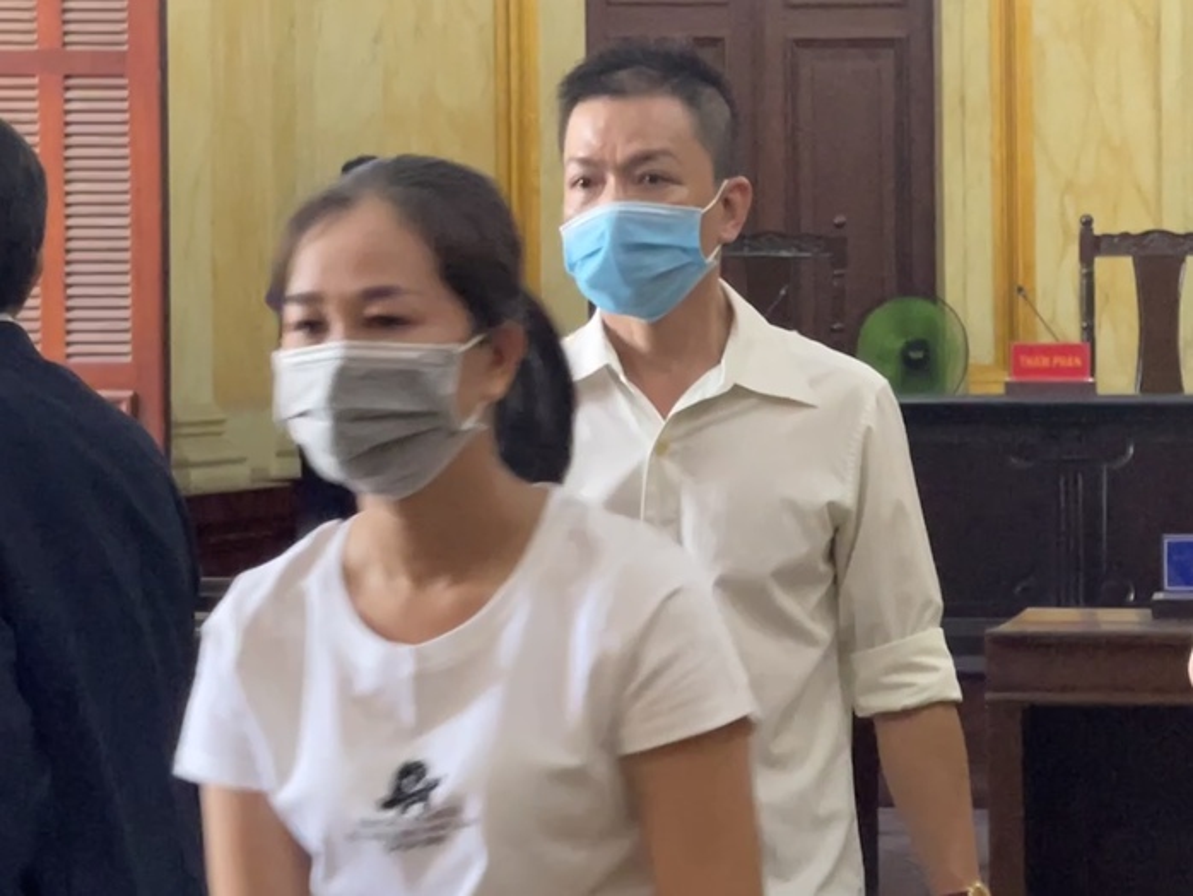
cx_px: 596
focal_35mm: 64
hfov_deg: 30.3
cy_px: 448
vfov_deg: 22.9
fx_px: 2206
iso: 640
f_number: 2.2
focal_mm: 7.5
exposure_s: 1/60
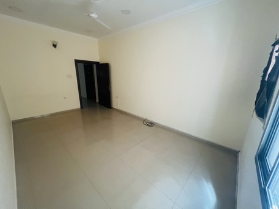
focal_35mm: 13
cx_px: 140
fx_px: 105
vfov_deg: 89.9
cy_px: 104
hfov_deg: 106.2
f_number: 1.8
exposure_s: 1/60
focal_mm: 1.57
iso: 500
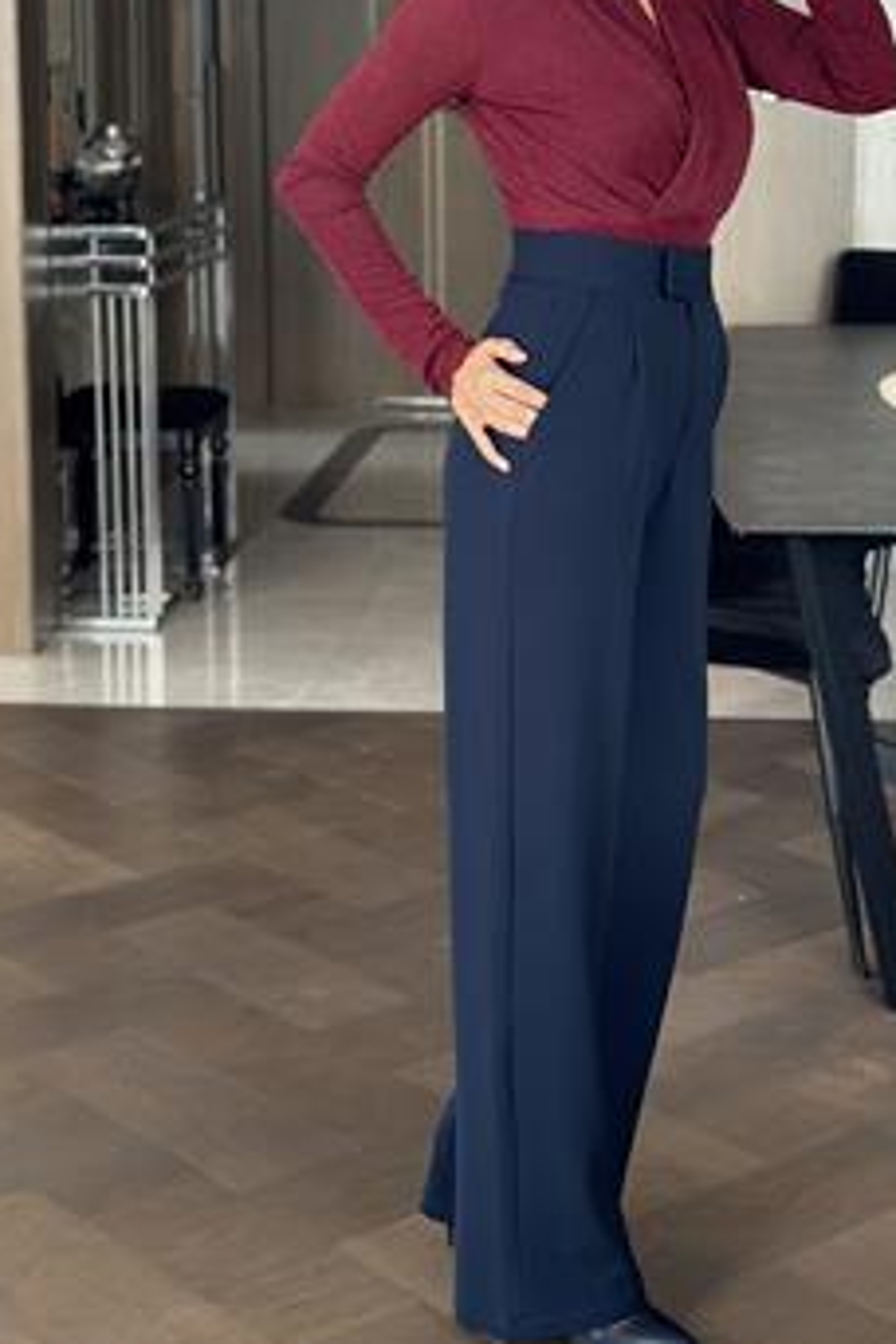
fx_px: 2762
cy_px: 511
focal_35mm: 74
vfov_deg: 27.3
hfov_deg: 18.4
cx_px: 605
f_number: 1.78
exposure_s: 1/60
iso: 160
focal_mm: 6.86
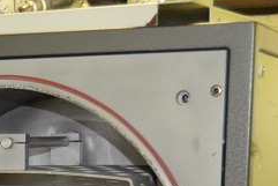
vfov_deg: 9.8
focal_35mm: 132
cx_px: -82
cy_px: 345
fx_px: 1019
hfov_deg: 14.9
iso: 1800
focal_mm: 23
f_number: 3.8
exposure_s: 1/60
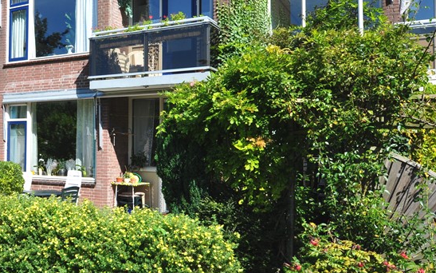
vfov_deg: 32.0
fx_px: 475
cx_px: 60
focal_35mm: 40
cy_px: 129
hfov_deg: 45.5
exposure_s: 1/250
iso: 200
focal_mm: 14
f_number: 10
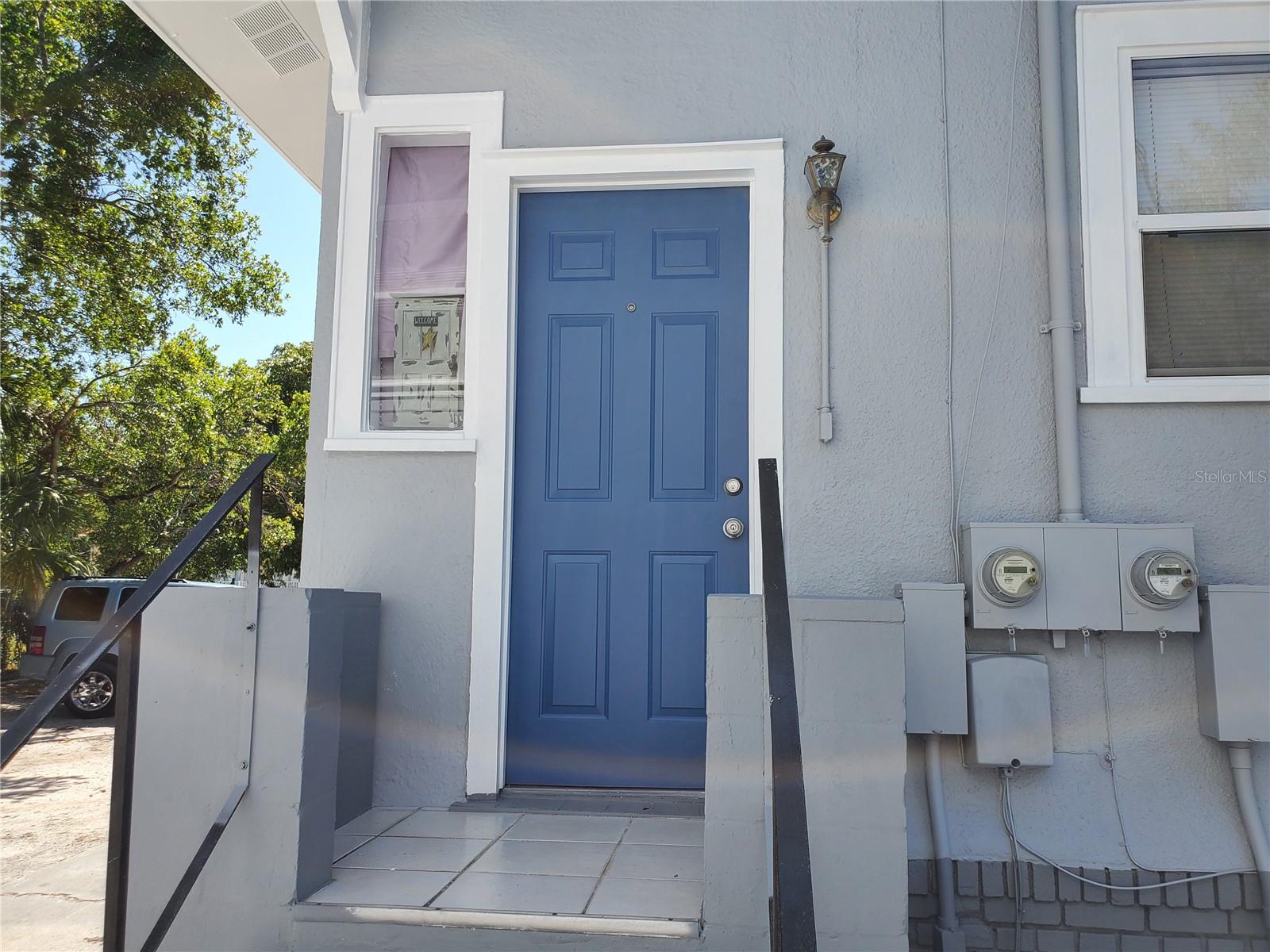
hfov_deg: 67.3
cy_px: 476
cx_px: 635
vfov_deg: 53.1
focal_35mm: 26
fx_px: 954
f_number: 2.4
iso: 50
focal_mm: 4.3
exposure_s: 1/786
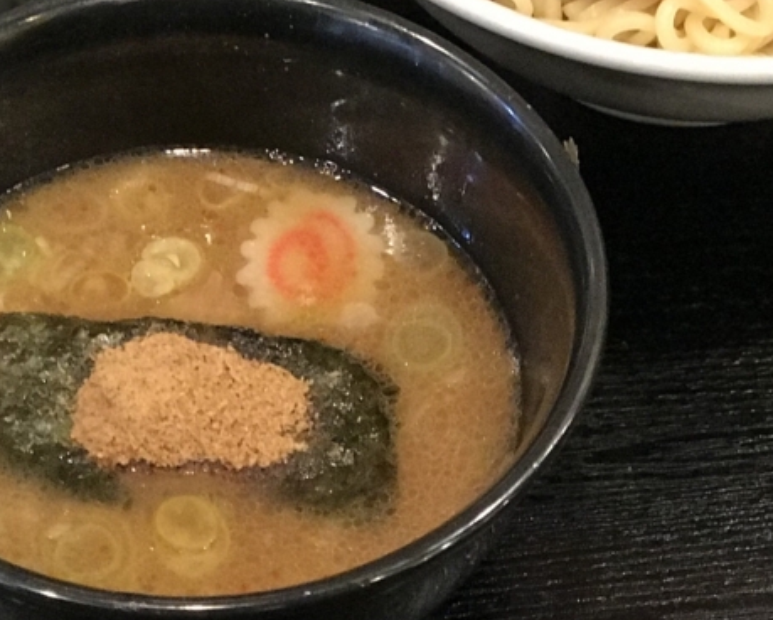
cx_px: 360
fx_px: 2839
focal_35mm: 124
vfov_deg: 12.3
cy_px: 25
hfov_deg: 15.5
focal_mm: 6.6
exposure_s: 1/50
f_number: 2.8
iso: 640
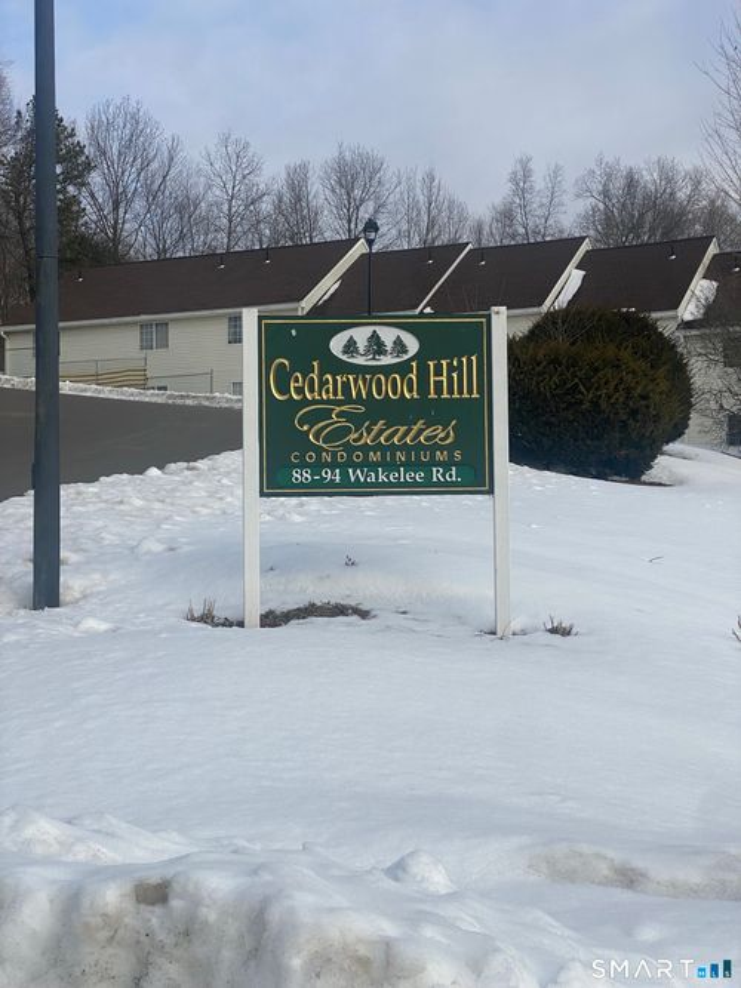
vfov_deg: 36.8
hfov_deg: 28.0
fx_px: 1485
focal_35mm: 52
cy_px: 494
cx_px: 370
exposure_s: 1/2398
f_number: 2
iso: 20
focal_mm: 6
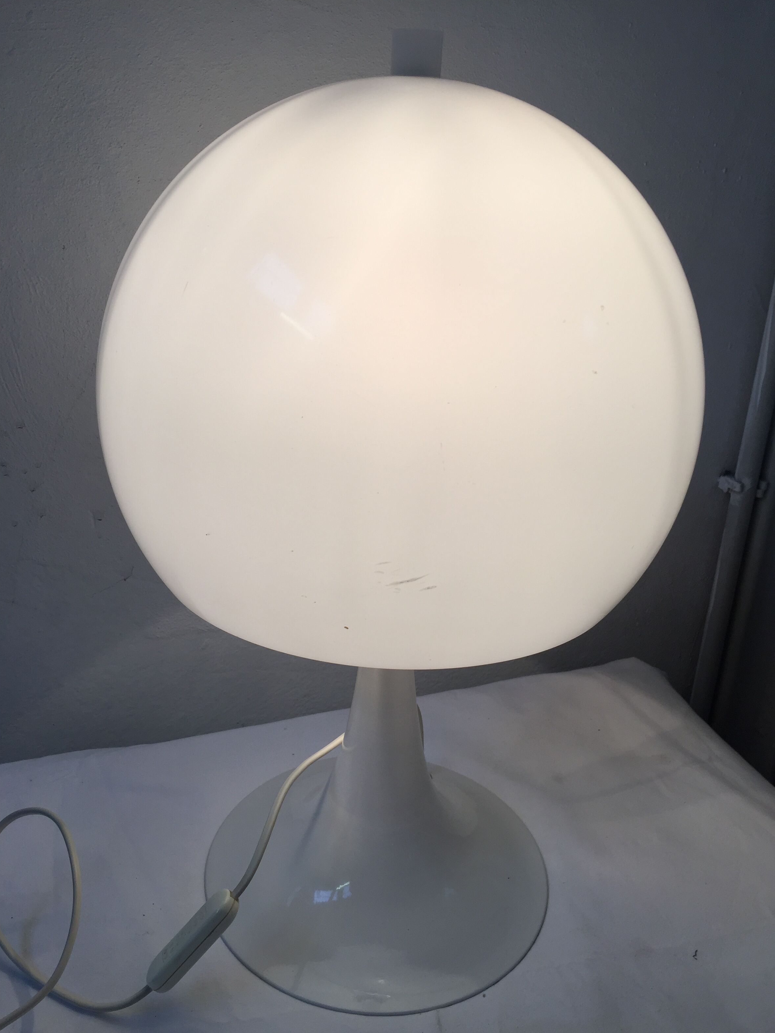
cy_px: 525
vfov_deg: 60.0
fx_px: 896
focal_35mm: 30
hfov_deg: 46.8
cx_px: 375
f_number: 2.2
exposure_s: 1/100
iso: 32
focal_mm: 4.15
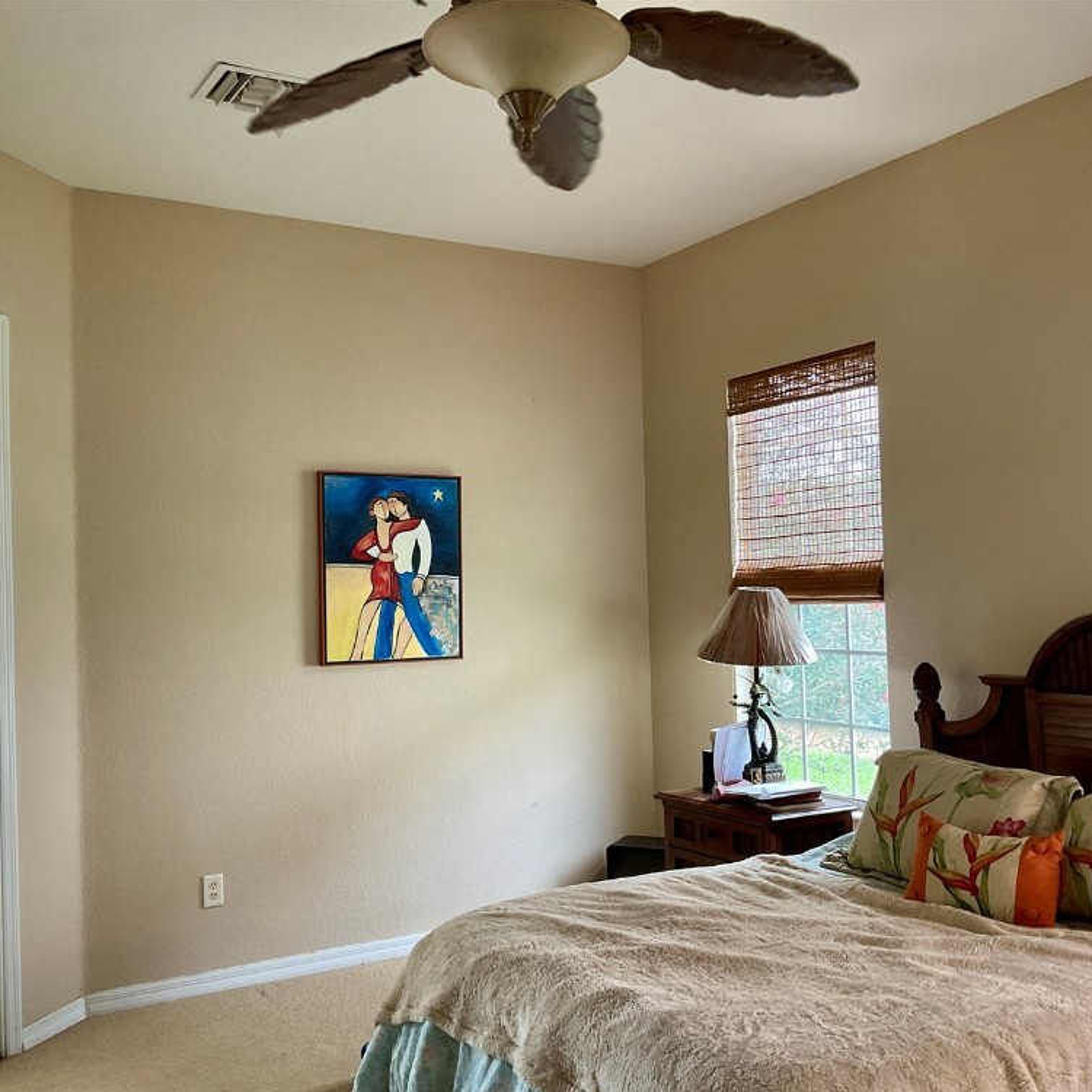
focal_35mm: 35
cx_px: 569
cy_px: 558
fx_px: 1249
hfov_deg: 47.2
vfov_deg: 47.2
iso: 64
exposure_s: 1/50
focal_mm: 3
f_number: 1.8
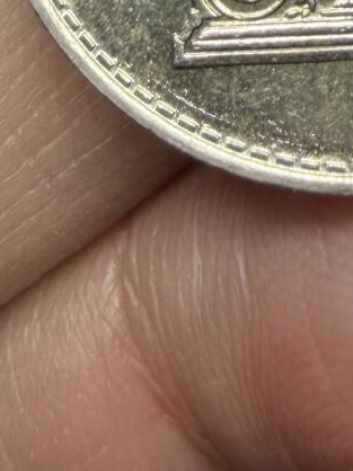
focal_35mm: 112
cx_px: 377
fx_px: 1524
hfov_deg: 13.0
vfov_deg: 15.7
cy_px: -302
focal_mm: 2.22
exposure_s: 1/121
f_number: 2.2
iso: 50
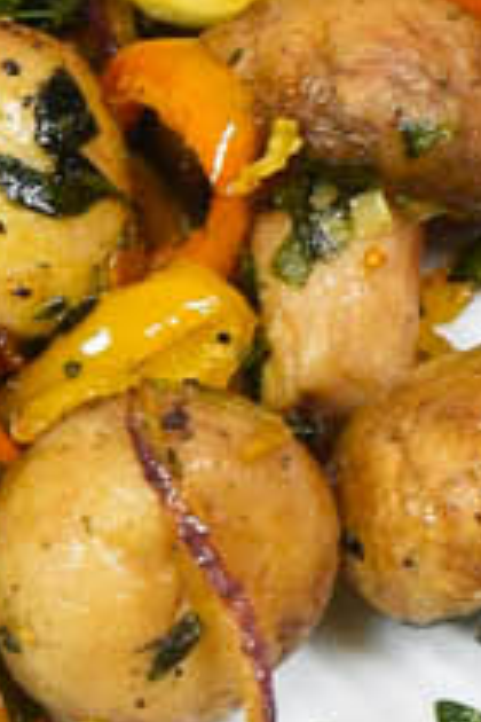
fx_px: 11002
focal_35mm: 549
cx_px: 136
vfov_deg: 3.7
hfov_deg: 2.5
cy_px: -117
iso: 500
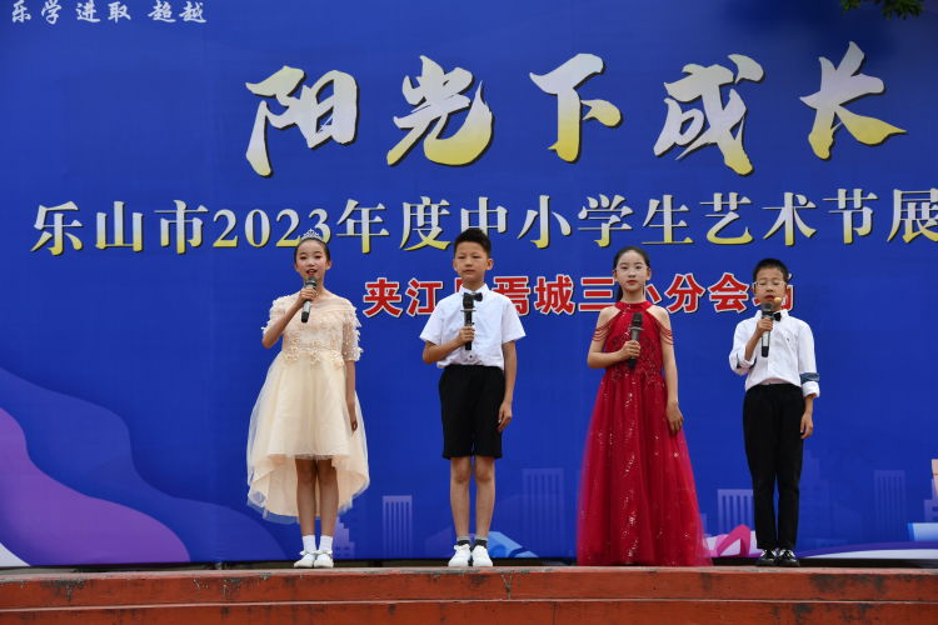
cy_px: 312
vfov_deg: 12.2
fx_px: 2918
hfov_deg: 18.3
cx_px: 469
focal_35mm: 112
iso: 100
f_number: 6.3
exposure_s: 1/160
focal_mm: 75
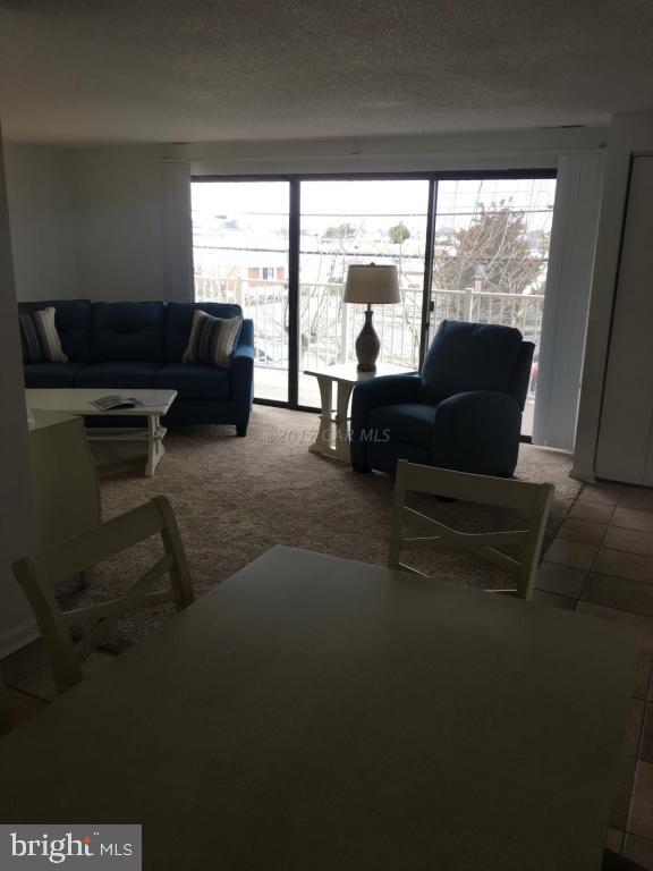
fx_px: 729
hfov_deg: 48.2
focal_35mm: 29
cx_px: 326
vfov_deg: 61.7
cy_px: 436
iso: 32
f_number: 2.2
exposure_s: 1/120
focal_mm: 4.15
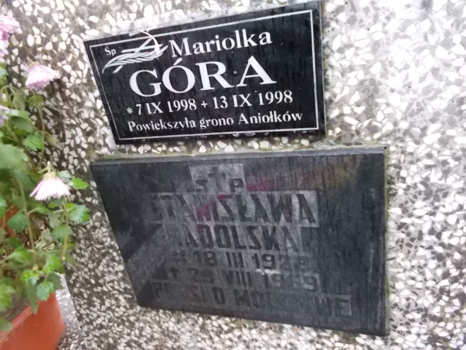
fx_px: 350
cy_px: 175
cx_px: 233
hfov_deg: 67.3
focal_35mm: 26
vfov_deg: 53.1
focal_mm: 4.6
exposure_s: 1/40
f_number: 3.2
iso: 400
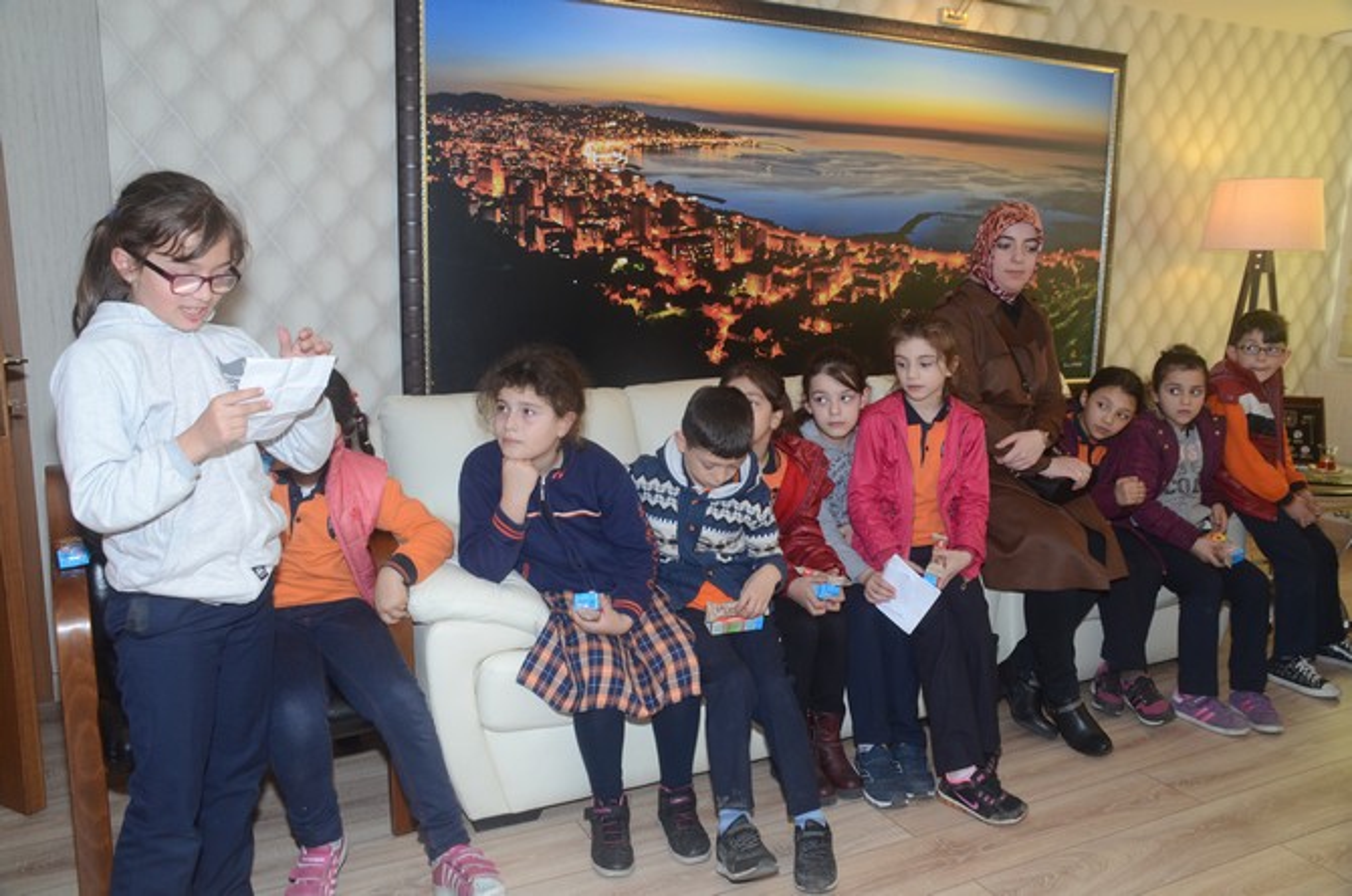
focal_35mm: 30
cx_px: 676
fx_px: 1125
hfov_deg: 62.0
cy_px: 448
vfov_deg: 43.4
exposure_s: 1/60
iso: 800
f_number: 9
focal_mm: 20
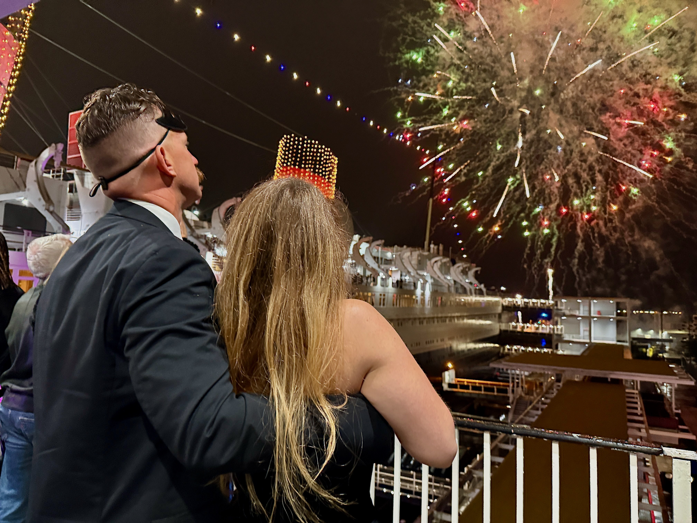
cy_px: 262
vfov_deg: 56.8
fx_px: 483
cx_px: 348
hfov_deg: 71.6
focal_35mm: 24
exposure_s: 1/40
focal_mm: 6.76
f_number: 1.78
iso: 800
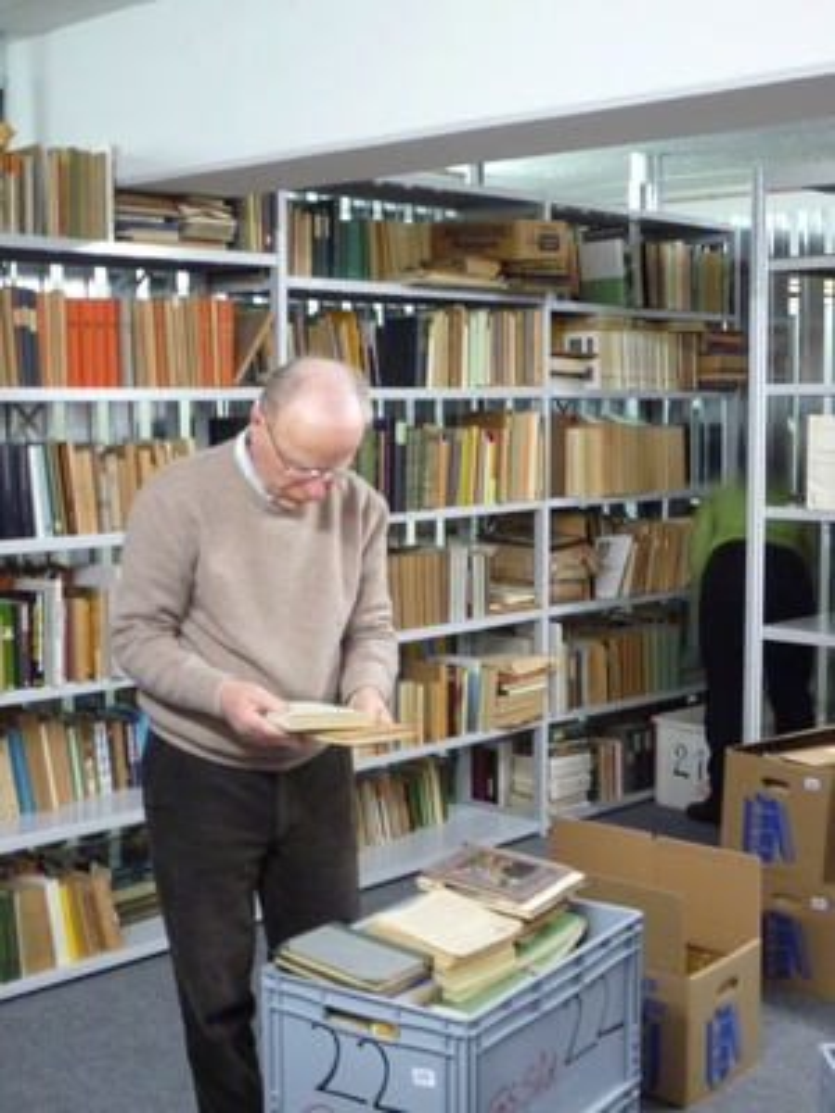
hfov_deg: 29.1
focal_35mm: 50
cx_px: 418
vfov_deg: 38.2
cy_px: 556
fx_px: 1608
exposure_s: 1/6
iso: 400
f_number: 4.3
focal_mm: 8.8
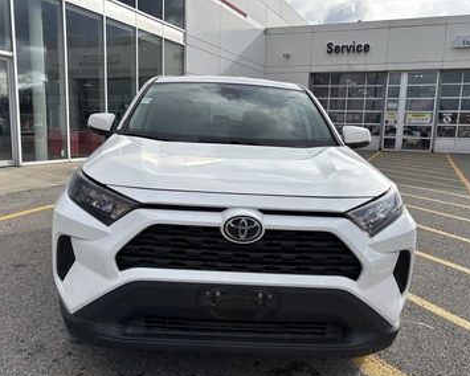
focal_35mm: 30
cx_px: 224
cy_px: 207
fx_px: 417
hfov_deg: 58.7
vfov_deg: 48.4
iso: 50
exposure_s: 1/2933
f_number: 1.6
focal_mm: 5.96
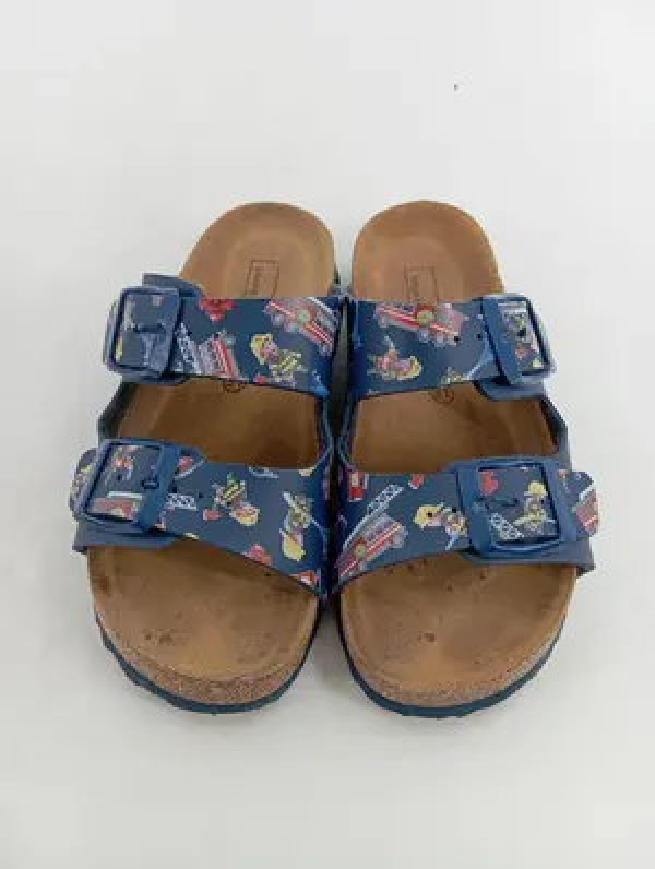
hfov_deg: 49.9
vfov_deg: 63.4
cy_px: 434
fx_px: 704
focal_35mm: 28
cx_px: 328
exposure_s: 1/100
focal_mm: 4.22
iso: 103
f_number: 1.8
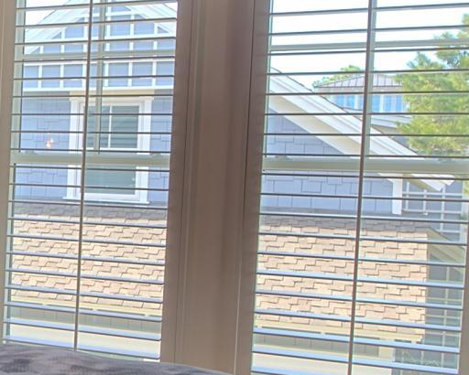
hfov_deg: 23.7
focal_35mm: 66
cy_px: 214
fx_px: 916
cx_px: -209
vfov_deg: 23.1
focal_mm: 12
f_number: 16
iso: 200
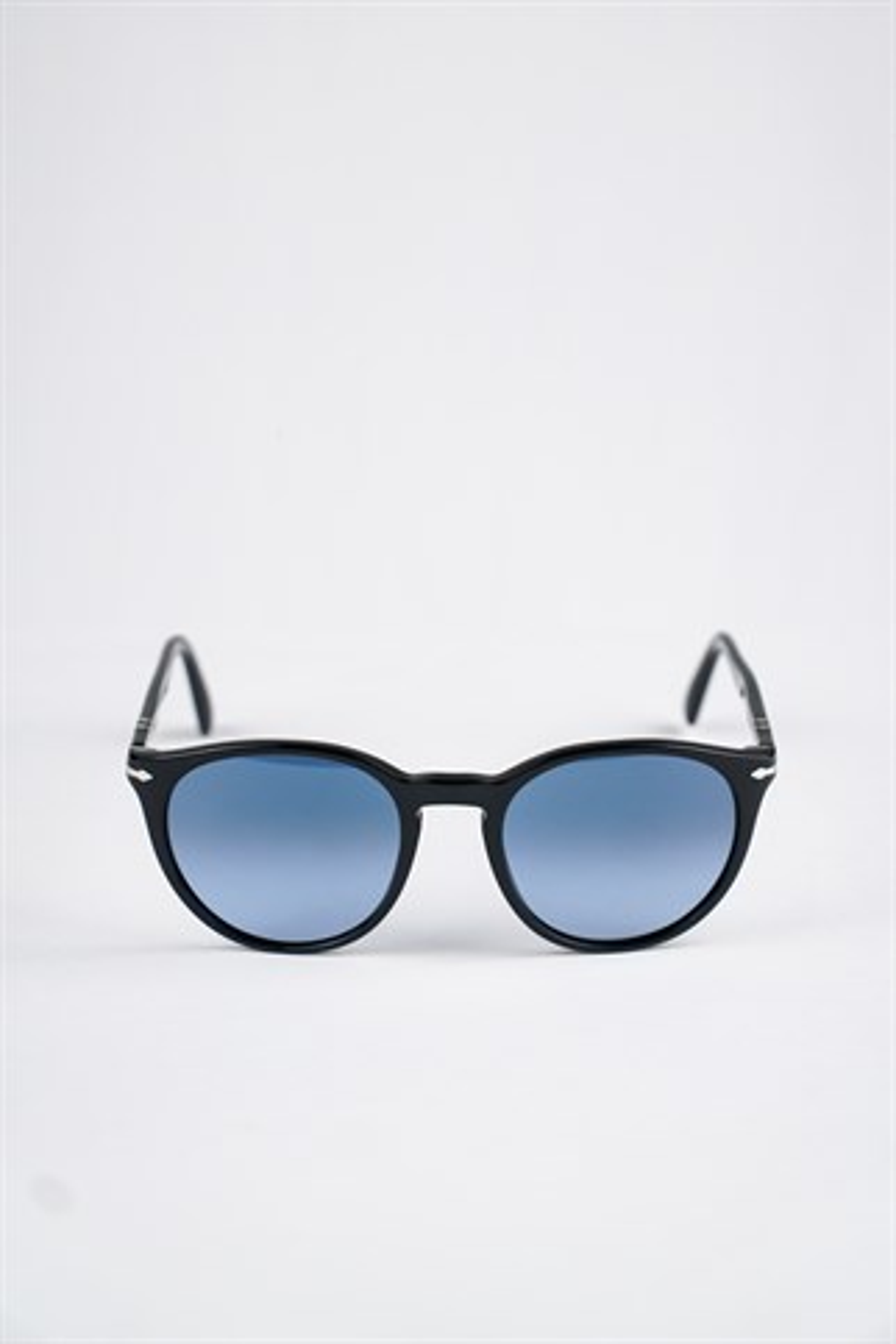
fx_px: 5320
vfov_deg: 14.4
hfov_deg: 9.6
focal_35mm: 142
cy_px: 672
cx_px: 448
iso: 100
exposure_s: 1/125
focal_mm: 95
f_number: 4.5
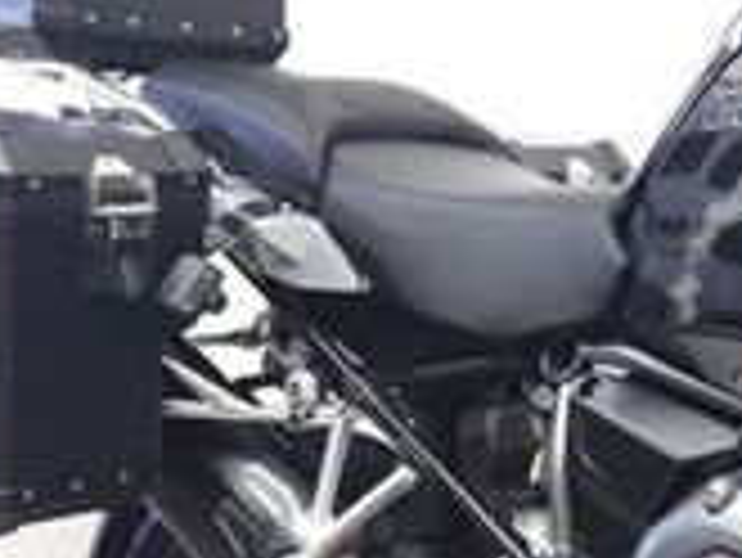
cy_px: 418
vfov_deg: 16.5
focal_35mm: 89
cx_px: 881
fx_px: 1909
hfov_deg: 20.6
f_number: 1.8
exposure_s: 1/33
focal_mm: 5.4
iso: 125
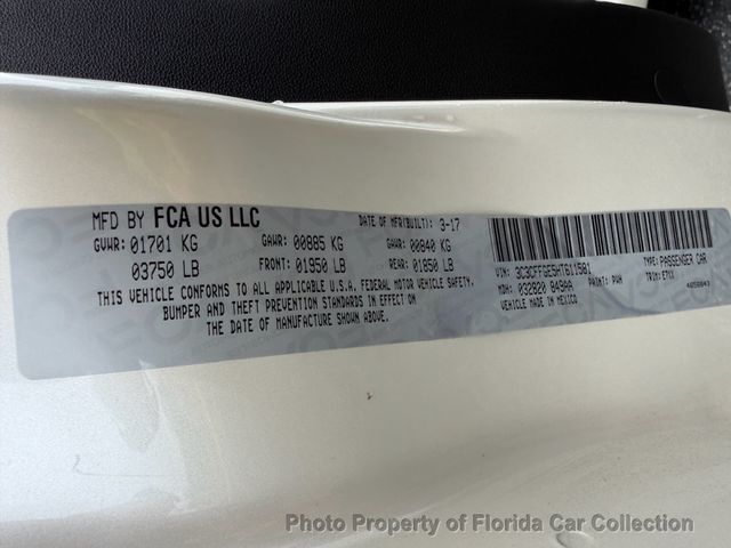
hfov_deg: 69.4
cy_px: 274
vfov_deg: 54.9
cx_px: 366
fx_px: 528
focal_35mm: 25
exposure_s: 1/451
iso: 50
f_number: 2.2
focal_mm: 2.22
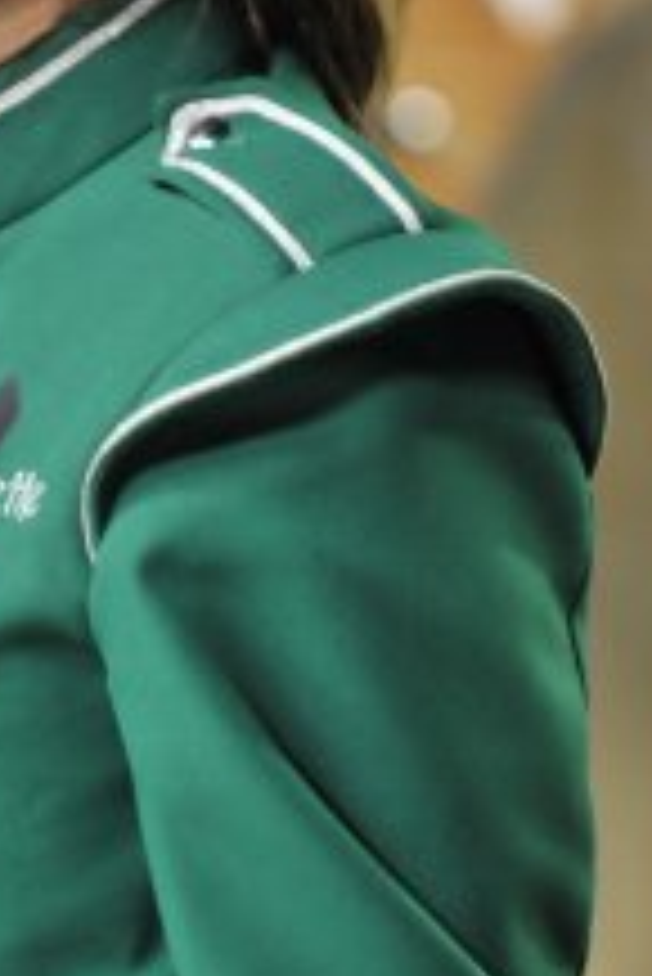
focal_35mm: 828
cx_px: -34
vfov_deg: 2.5
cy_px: 477
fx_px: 22456
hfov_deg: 1.7
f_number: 2.8
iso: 800
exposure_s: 1/125
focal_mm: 200
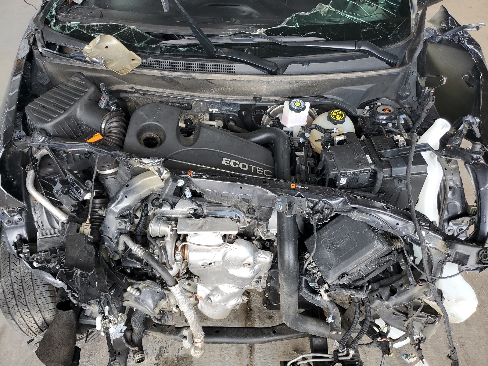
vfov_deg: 53.1
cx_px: 244
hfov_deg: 67.3
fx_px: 367
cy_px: 183
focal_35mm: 26
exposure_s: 1/263
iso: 50
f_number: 1.5
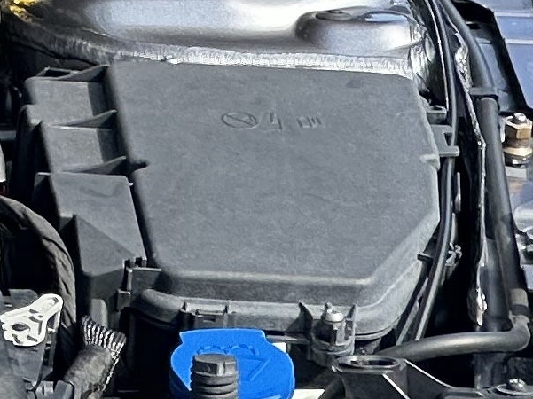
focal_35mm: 517
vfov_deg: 2.8
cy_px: -559
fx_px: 7956
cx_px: -981
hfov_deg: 3.7
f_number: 2.8
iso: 32
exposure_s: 1/148
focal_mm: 9
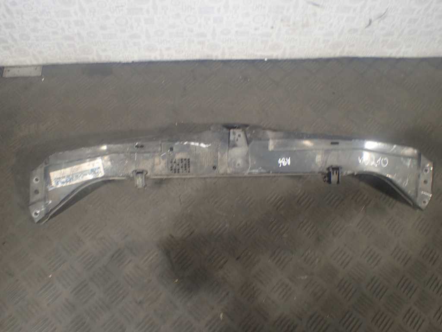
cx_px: 221
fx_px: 383
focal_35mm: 30
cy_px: 166
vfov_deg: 46.8
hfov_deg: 60.0
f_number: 2.3
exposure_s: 1/80
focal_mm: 5.5
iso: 100
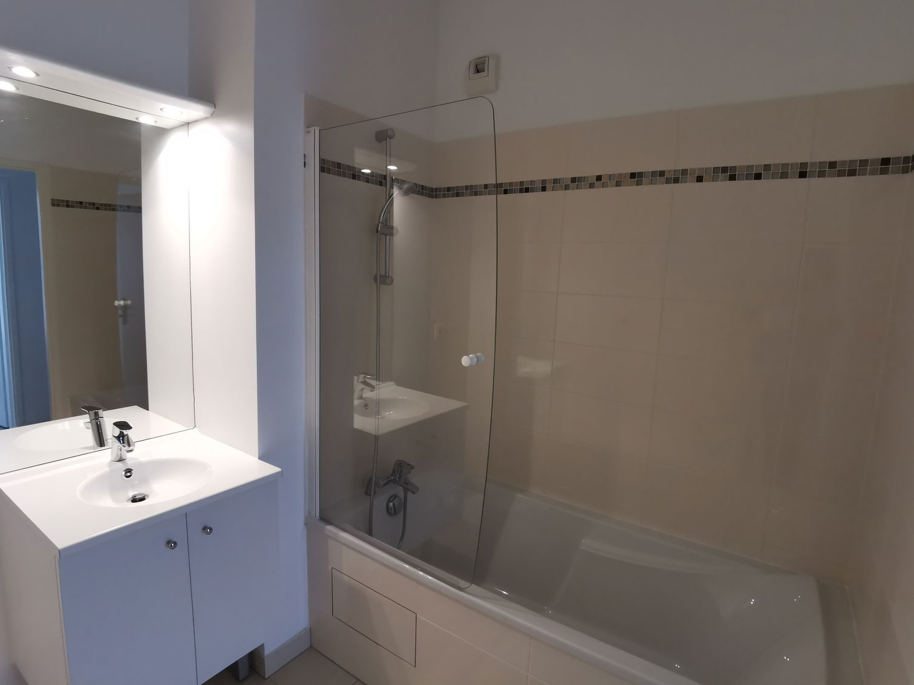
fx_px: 475
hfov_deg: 87.8
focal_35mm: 18
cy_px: 333
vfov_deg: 71.6
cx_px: 460
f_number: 2.2
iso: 250
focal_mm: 2.26
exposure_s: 1/33.3
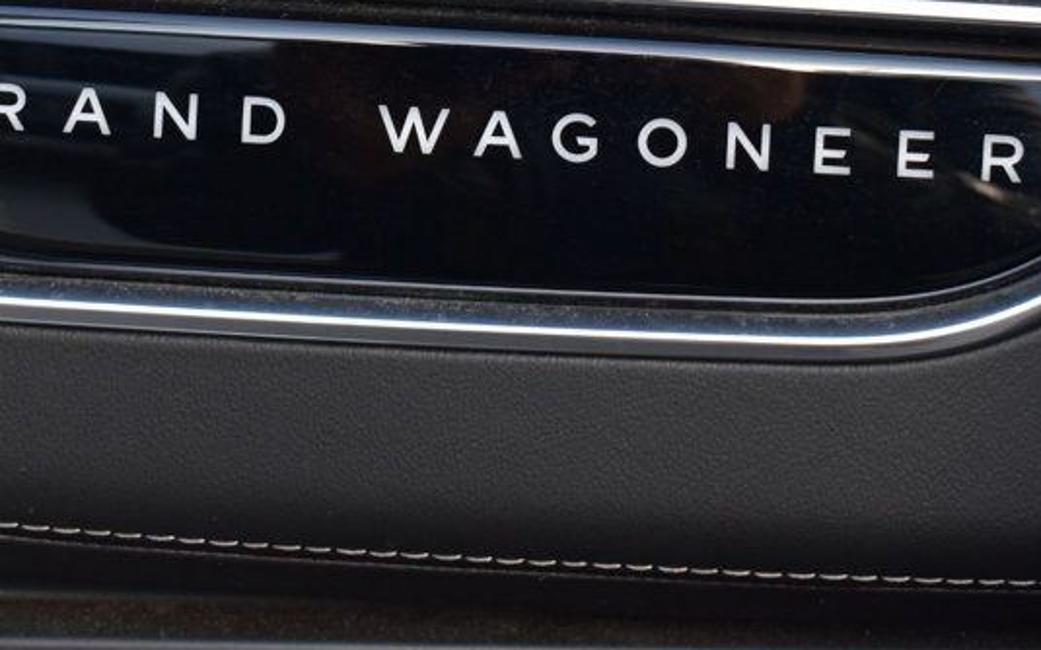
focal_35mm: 117
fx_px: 3318
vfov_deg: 11.1
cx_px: 436
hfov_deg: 17.8
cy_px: -4
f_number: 6.3
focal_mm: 40
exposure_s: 1/20
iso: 400
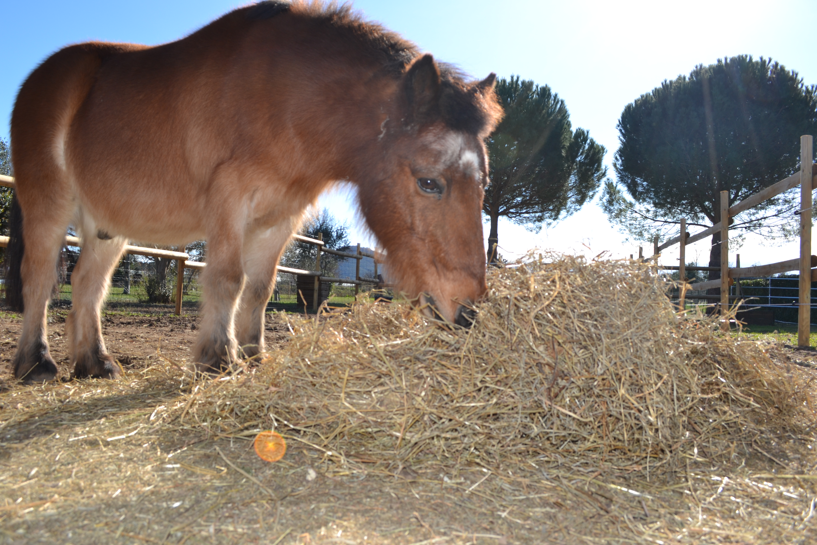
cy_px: 272
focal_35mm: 27
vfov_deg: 47.9
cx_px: 408
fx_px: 613
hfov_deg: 67.4
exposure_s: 1/200
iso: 100
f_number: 7.1
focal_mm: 18
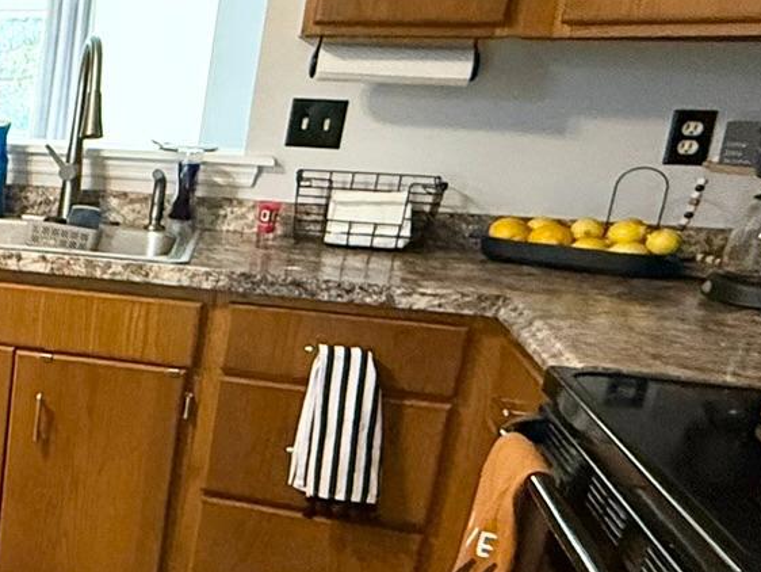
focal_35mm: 51
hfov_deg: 28.2
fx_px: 1122
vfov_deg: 28.4
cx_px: -313
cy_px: 367
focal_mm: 2.22
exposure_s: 1/60
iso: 400
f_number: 2.2
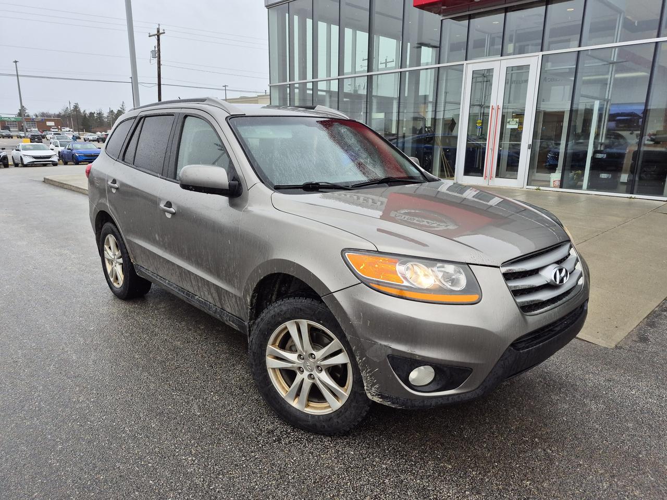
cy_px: 250
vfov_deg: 58.9
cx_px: 334
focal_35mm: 23
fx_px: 443
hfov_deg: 73.9
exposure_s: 1/196
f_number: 1.8
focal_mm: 5.4
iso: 25
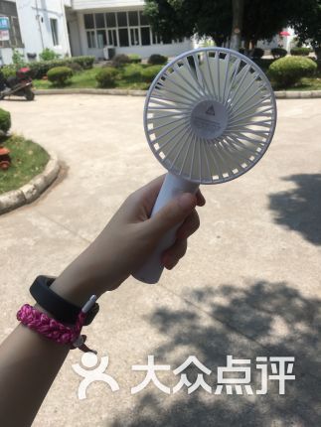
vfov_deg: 61.6
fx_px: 358
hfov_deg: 48.3
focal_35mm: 29
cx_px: 160
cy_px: 214
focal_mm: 4.15
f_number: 2.2
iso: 25
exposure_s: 1/1099
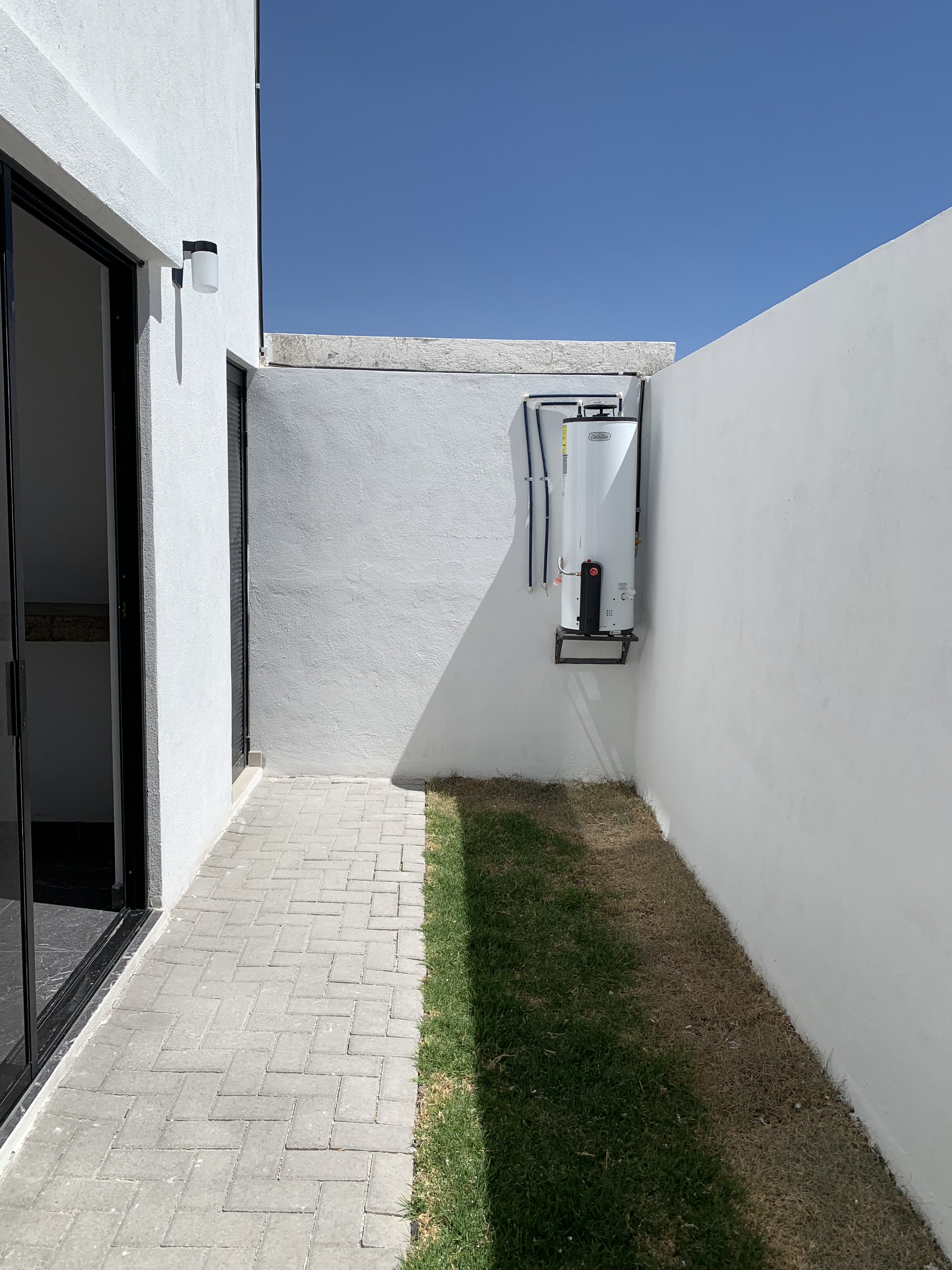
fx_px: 953
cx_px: 476
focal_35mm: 26
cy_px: 635
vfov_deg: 67.3
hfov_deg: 53.1
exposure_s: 1/4673
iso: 25
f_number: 1.8
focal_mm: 4.25
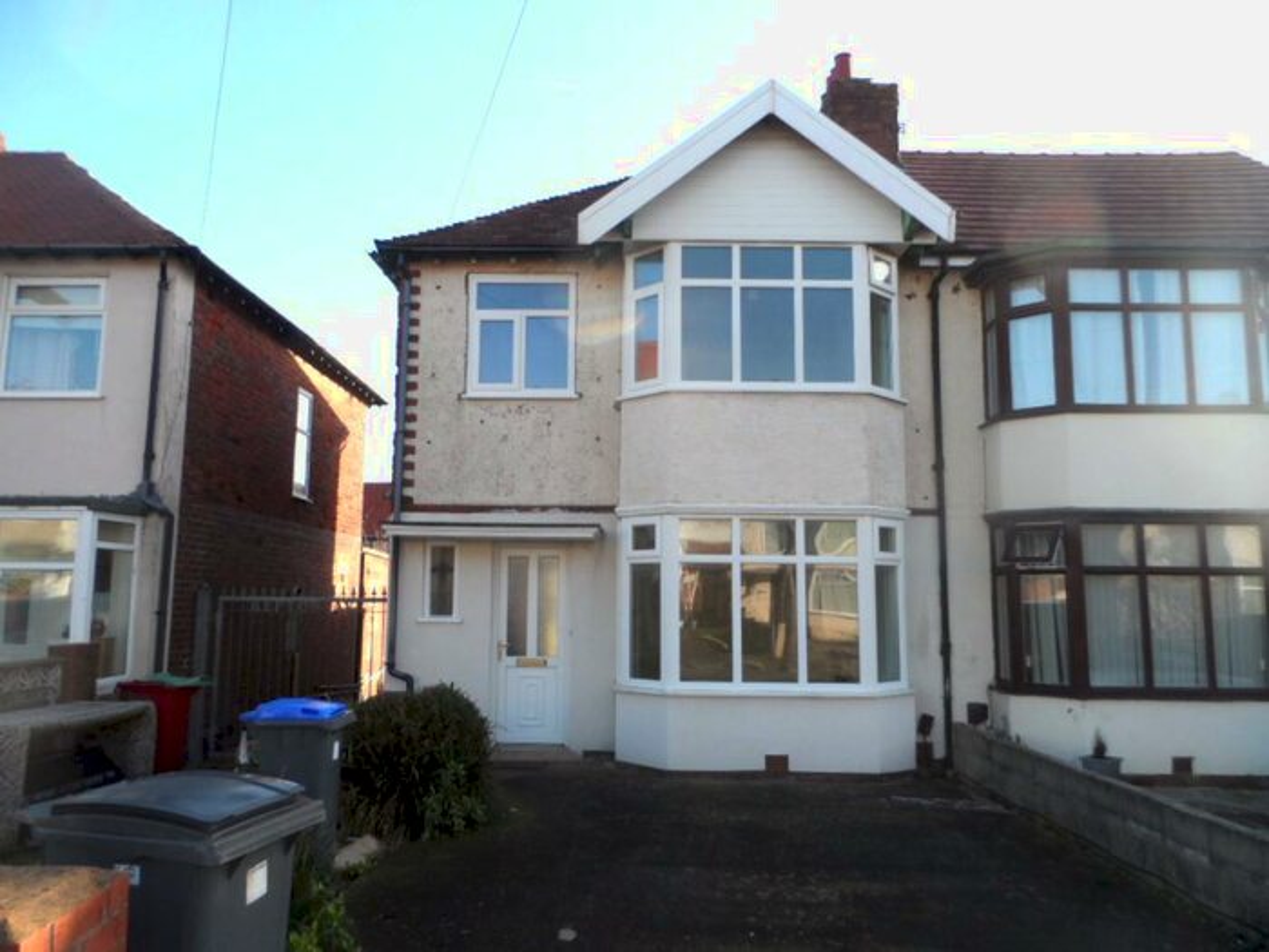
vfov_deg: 56.8
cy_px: 476
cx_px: 634
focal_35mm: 24
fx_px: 880
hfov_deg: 71.6
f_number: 3.2
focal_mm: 4
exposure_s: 1/350
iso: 80
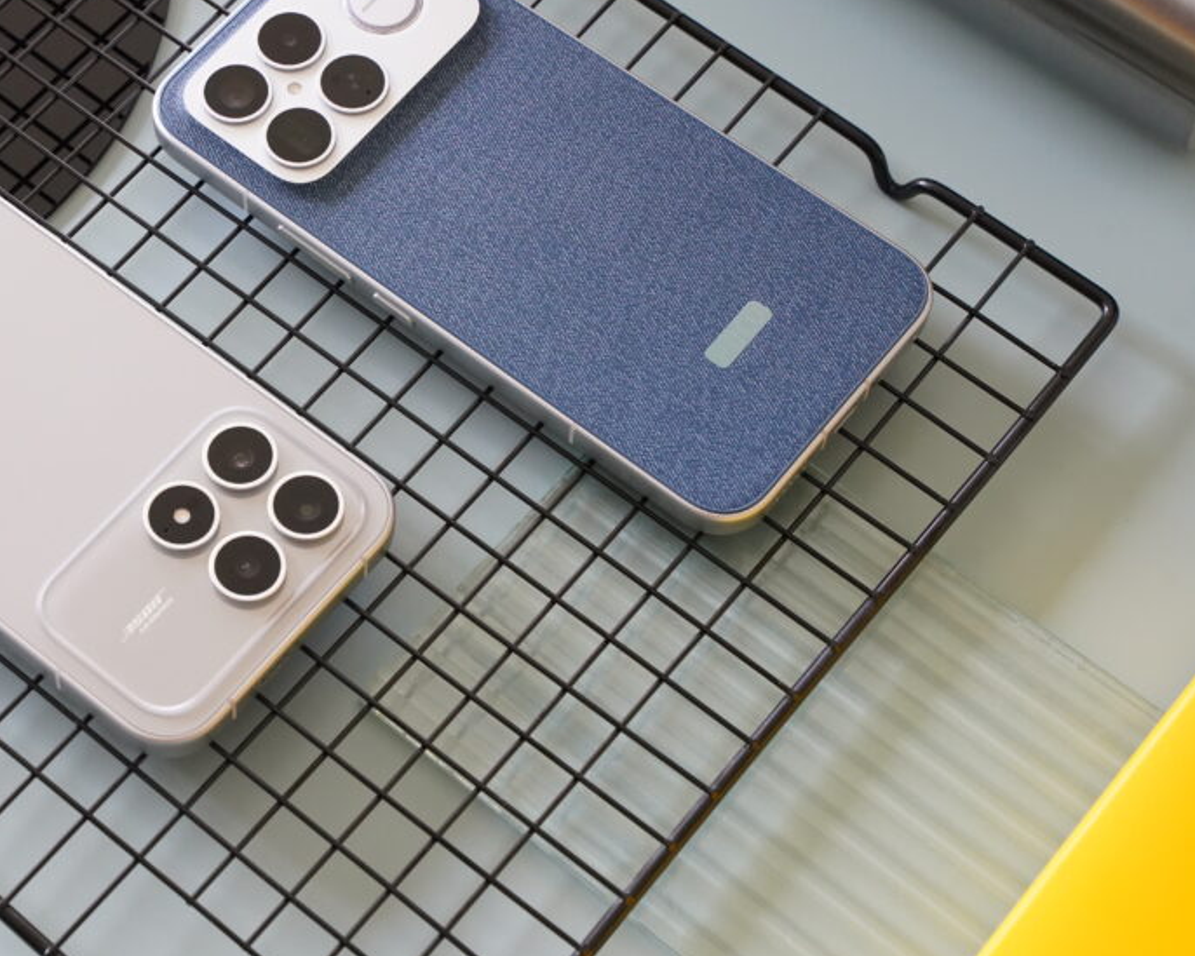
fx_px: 2688
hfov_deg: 24.7
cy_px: 385
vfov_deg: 20.1
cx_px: 275
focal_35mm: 76
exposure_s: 1/100
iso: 3200
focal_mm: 52
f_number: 9
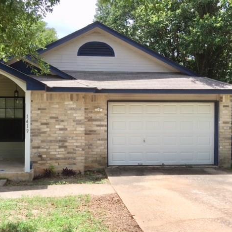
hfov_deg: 47.0
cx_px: 93
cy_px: 118
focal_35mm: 35
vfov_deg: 47.2
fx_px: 265
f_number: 2.2
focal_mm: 4.15
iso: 32
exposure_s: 1/1041
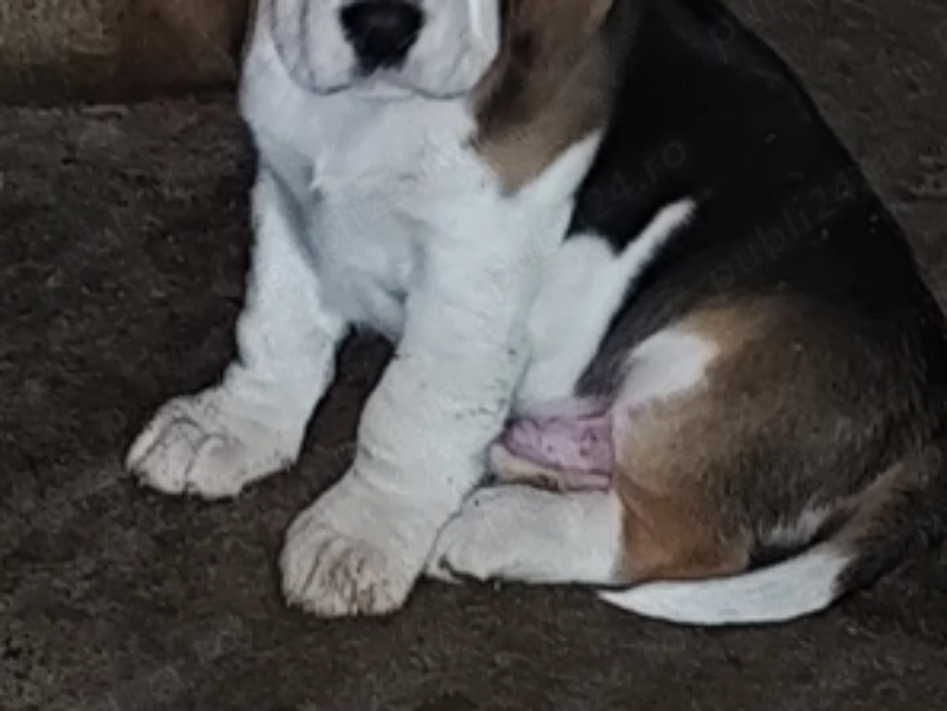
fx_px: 4981
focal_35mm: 182
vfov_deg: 8.2
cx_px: 472
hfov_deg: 10.9
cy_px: 268
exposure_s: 1/16.7
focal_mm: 6.14
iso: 2500
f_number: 1.65
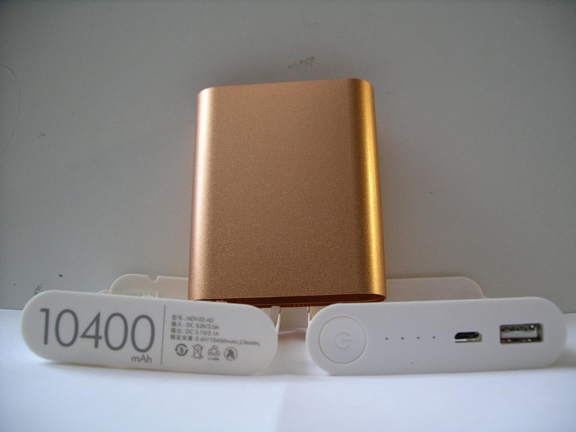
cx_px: 288
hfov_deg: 50.1
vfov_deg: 38.7
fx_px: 616
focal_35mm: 37
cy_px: 216
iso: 200
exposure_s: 1/30
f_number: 2.8
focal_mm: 7.8
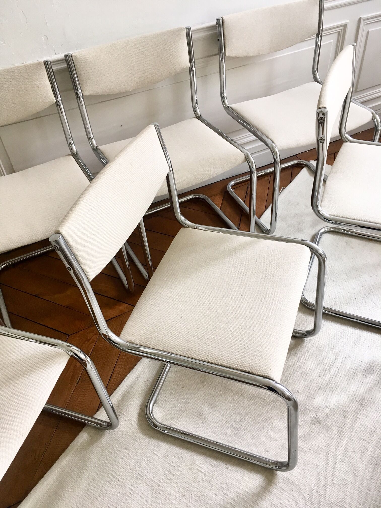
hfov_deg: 48.2
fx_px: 426
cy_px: 254
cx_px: 190
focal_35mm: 29
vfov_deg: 61.7
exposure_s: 1/33
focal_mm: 4.15
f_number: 2.2
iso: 40
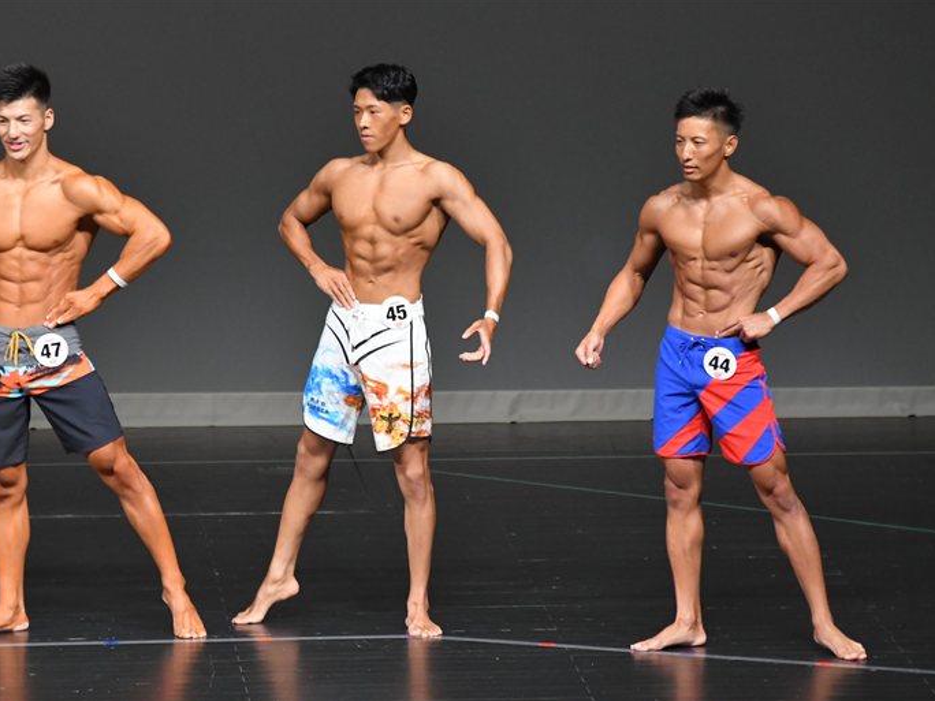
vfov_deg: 4.3
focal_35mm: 343
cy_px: 351
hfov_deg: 5.8
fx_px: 9265
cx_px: 430
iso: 4000
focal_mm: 210
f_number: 5.6
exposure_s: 1/400
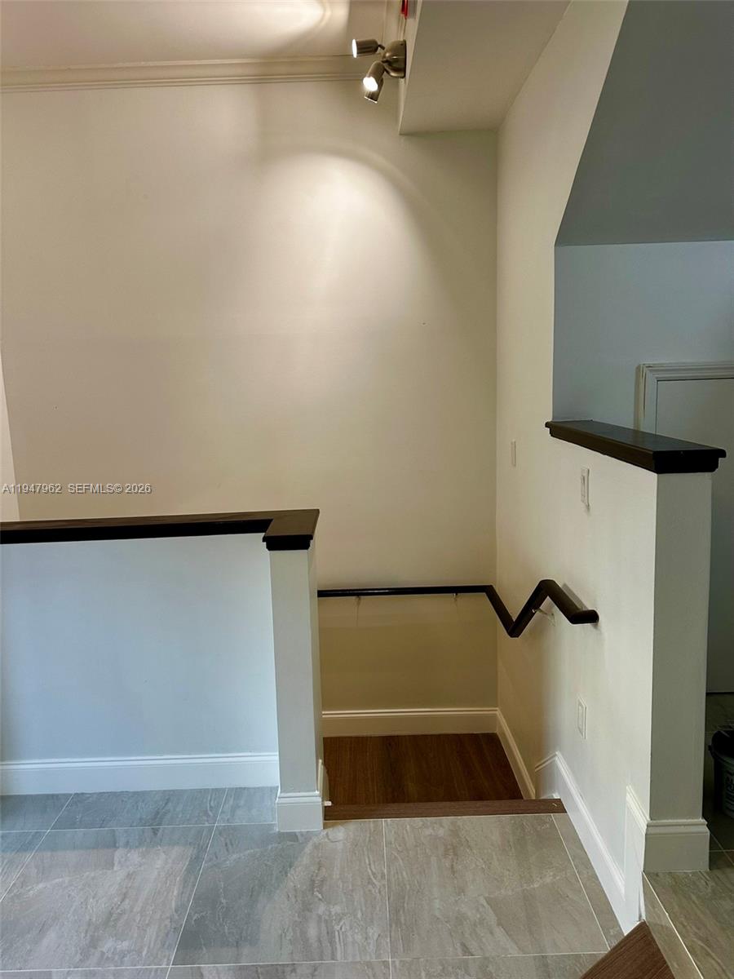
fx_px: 679
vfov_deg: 71.6
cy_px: 490
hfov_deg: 56.8
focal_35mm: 24
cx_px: 367
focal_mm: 6.86
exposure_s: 1/60
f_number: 1.78
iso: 125
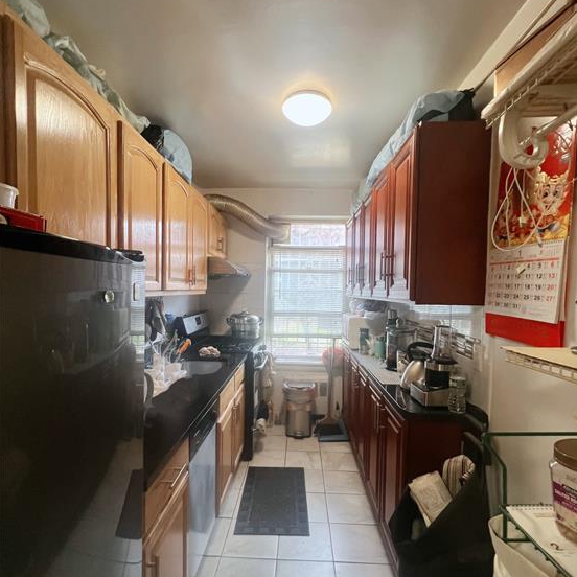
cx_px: 298
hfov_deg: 87.4
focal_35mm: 16
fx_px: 302
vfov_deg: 87.4
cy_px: 303
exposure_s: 1/60
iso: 200
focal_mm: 1.57
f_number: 1.8
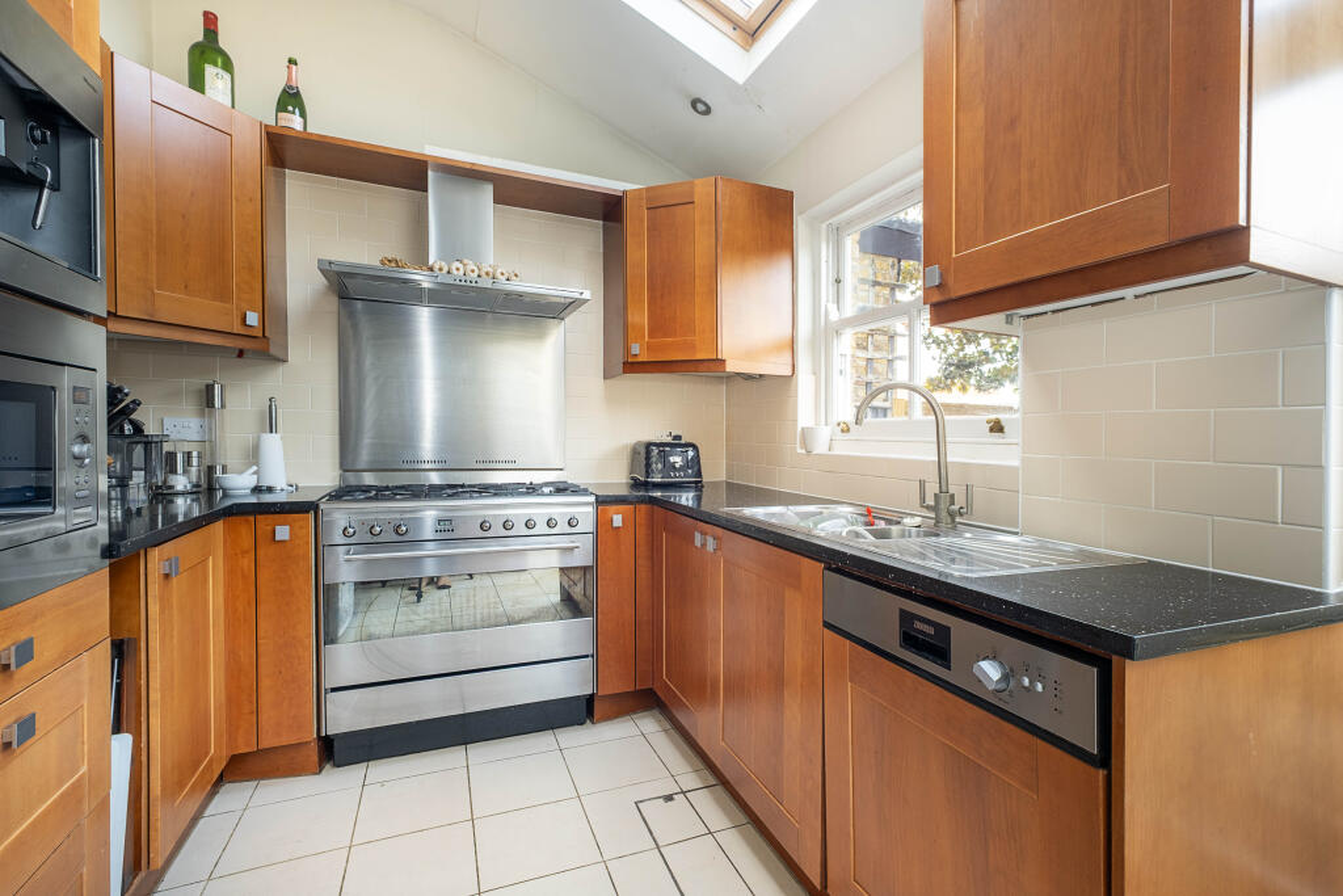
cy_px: 448
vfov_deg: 77.3
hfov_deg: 100.4
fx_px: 560
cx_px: 672
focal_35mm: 15
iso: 250
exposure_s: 1/13
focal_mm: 10
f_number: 6.4
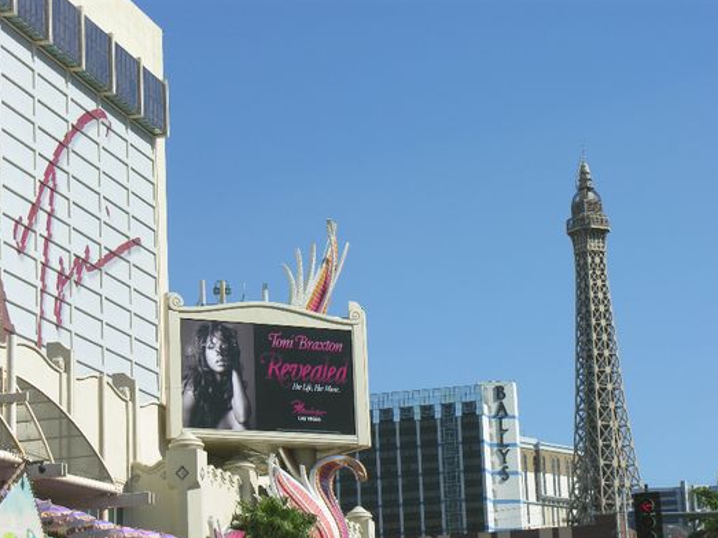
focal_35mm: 106
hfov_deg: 18.6
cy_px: 269
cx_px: 363
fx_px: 2198
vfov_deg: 14.0
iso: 50
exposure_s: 1/180
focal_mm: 26.5
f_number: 6.6
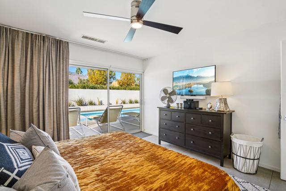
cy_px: 96
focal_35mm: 16
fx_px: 127
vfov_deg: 73.8
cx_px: 143
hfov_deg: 96.7
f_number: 8
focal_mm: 16
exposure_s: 1/30
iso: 250
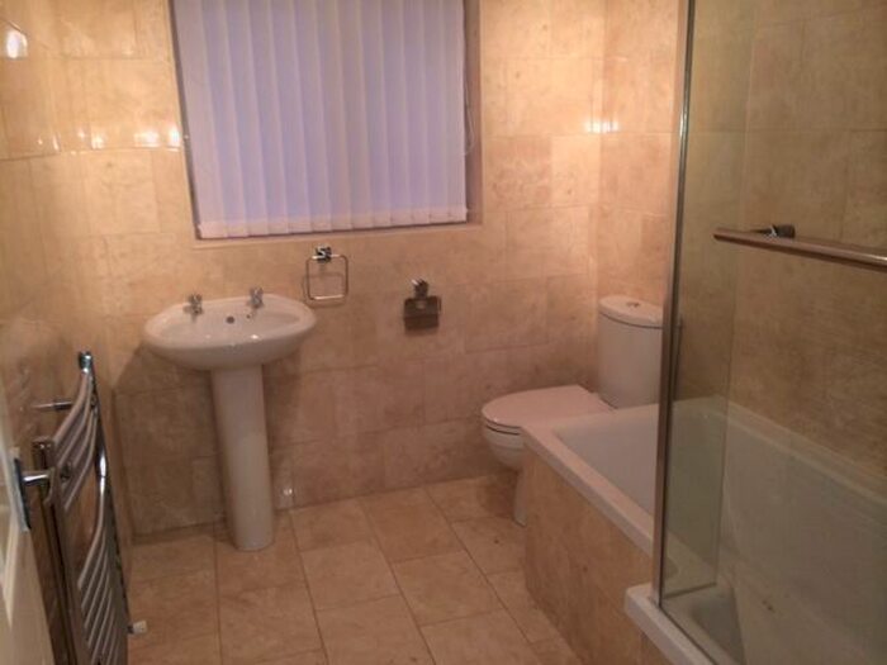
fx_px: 769
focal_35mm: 30
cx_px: 444
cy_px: 332
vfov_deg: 46.8
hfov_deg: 60.0
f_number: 2.2
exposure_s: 1/33
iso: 64
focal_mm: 4.12
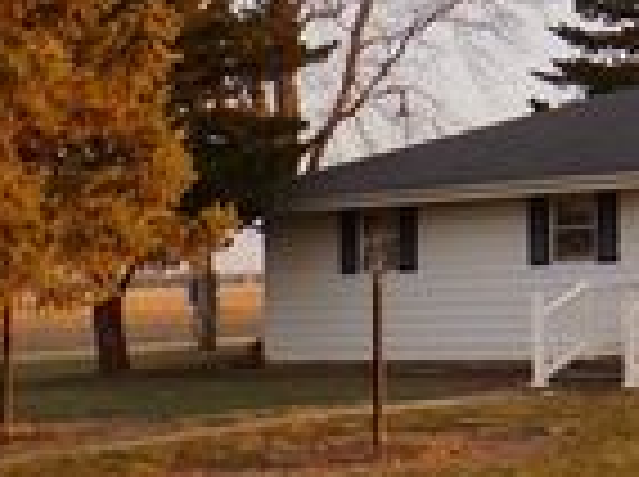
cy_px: -47
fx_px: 2082
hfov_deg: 15.7
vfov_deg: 12.8
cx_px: 1022
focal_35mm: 113
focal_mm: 5.8
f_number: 3.2
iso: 100
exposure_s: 1/50
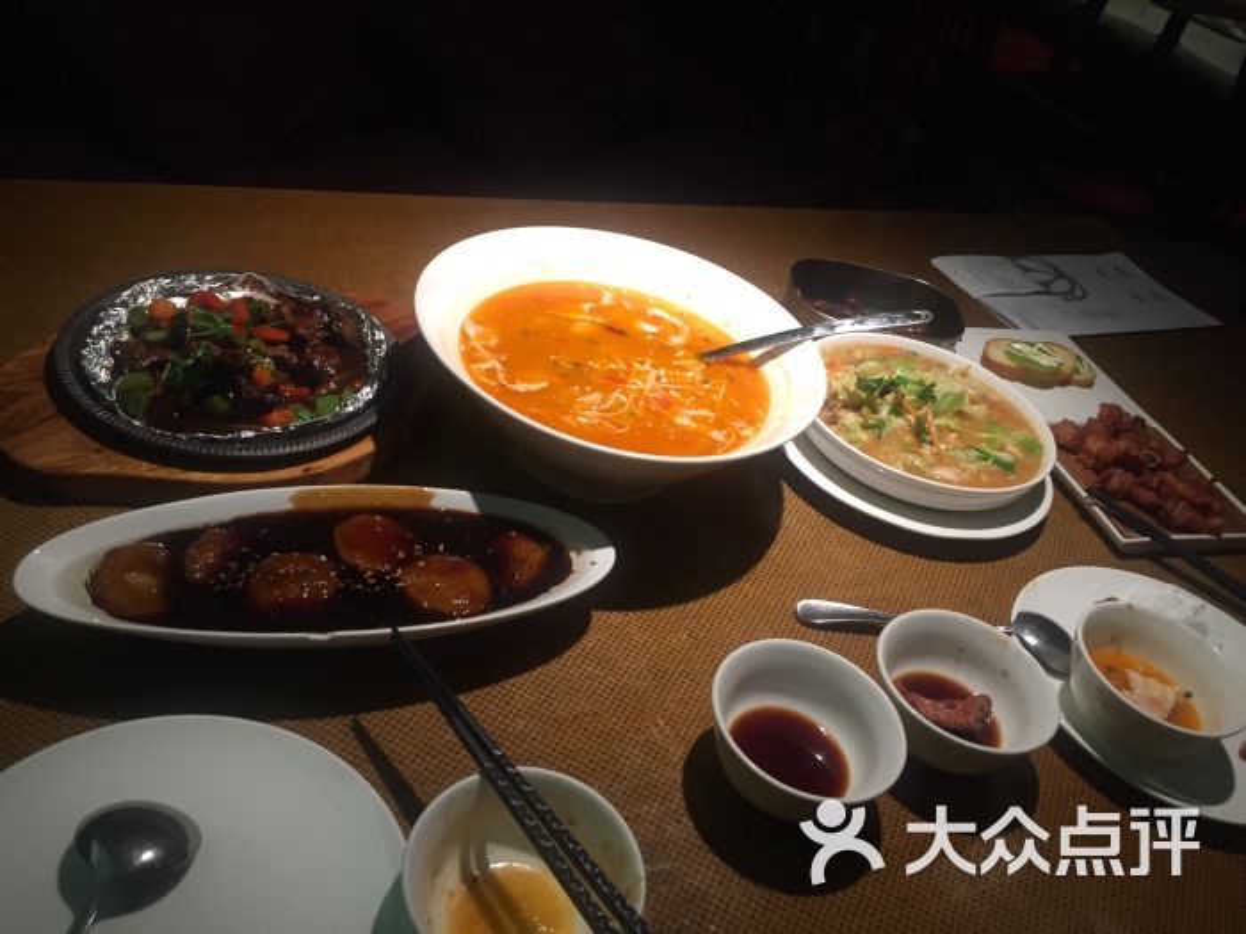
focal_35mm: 29
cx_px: 623
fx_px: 1044
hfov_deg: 61.7
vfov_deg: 48.2
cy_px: 467
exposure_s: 1/30
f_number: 2.2
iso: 64
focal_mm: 4.15
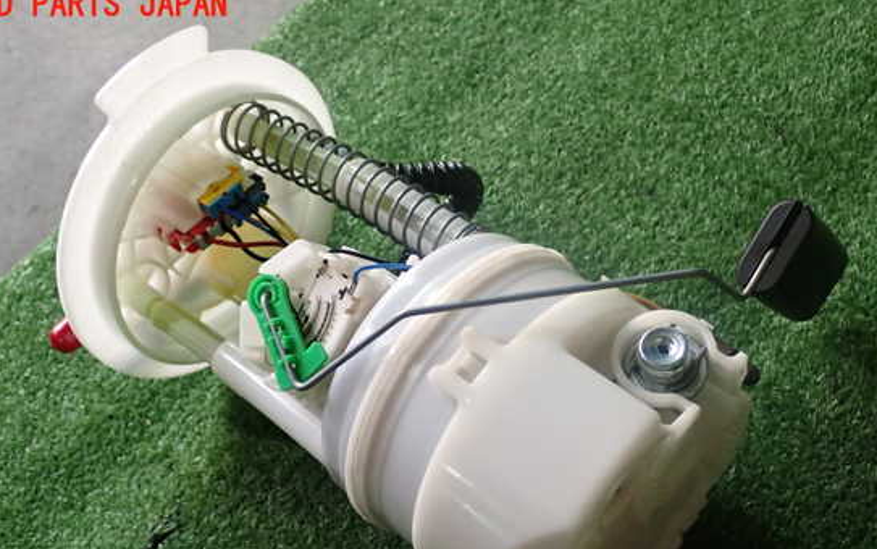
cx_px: 418
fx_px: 1148
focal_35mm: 48
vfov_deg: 26.8
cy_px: 349
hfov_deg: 41.8
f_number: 2.8
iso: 250
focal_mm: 7.31
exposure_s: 1/40
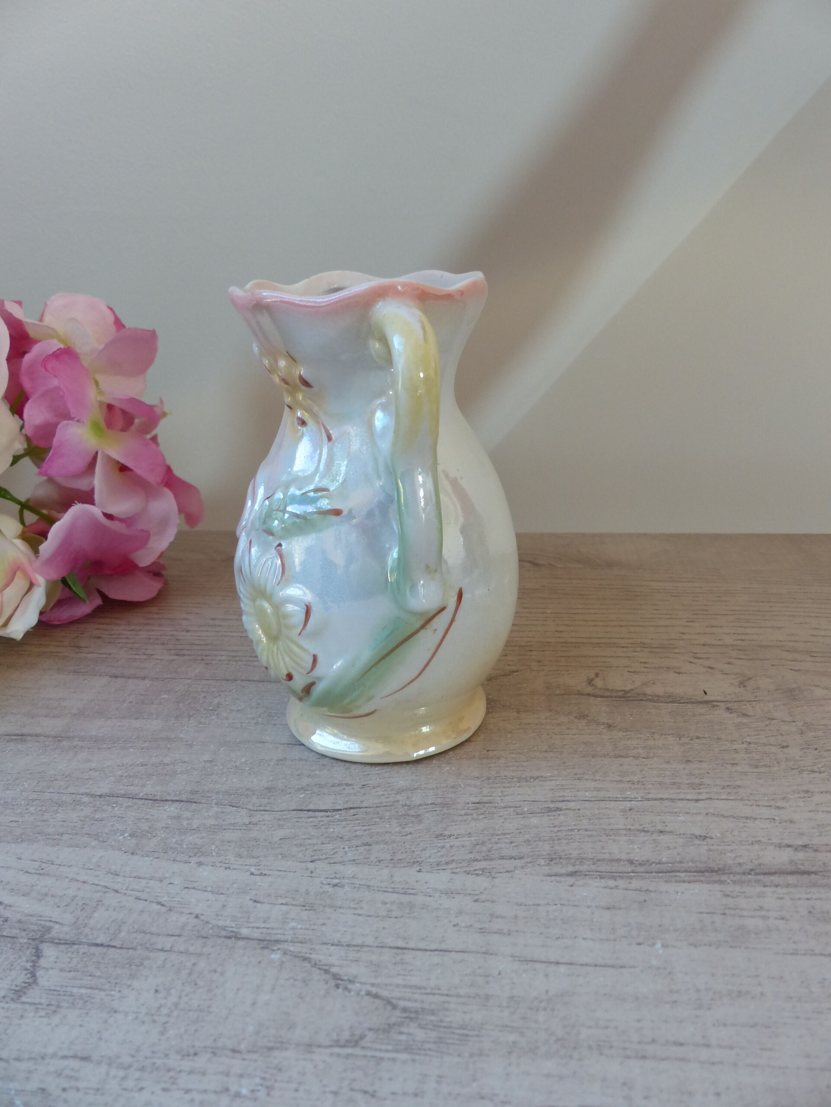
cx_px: 416
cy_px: 554
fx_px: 832
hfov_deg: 53.1
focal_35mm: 26
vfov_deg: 67.3
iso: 200
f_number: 2.8
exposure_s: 1/60
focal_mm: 4.5
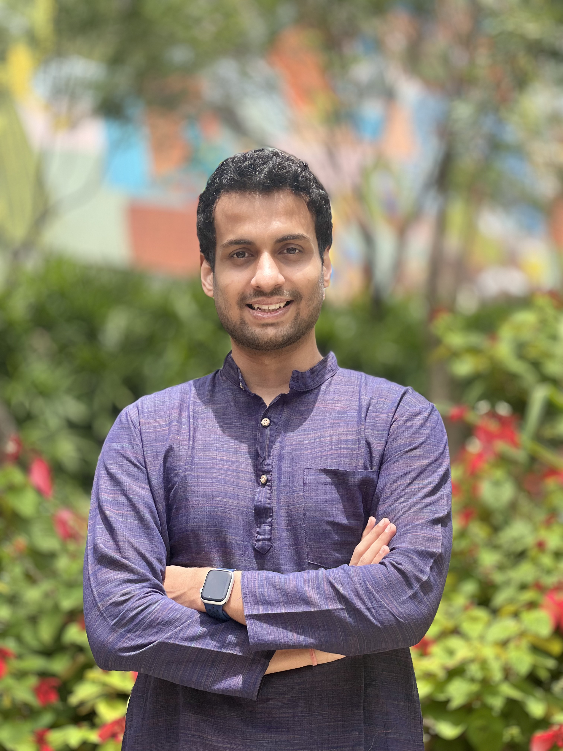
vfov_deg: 25.3
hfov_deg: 19.1
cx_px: 282
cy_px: 376
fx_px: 1670
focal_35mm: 77
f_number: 2.8
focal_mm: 9
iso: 25
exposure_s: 1/228
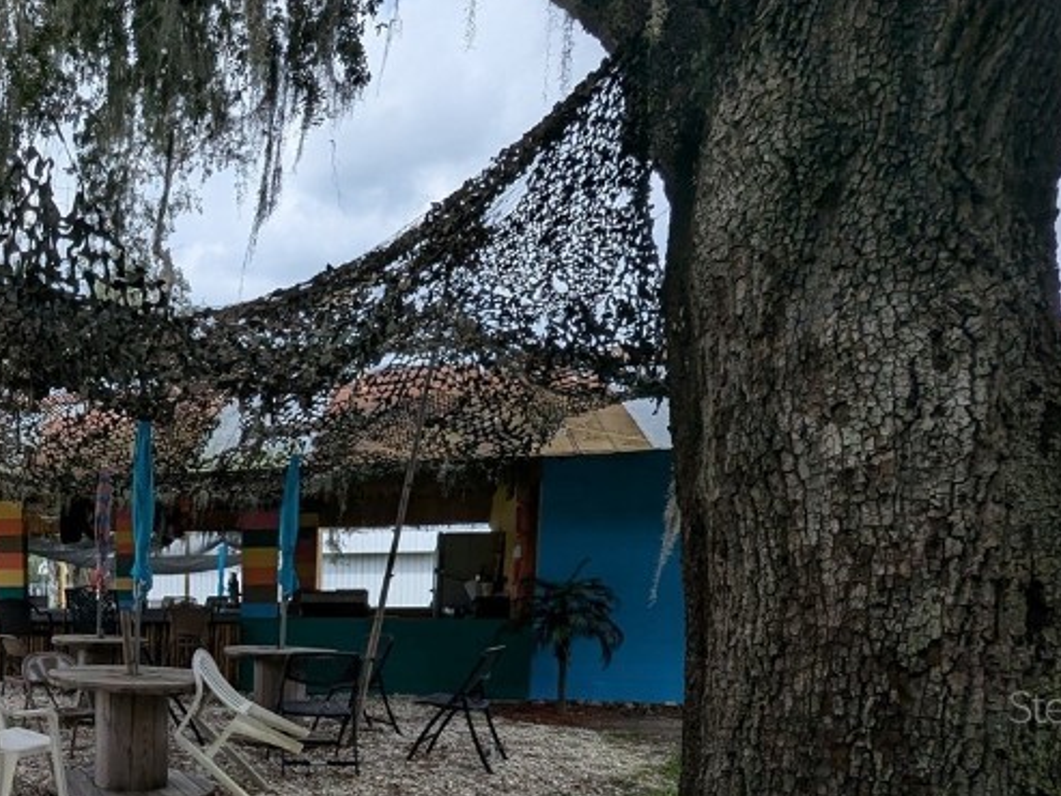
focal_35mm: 27
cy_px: 706
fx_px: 828
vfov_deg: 46.7
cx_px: 110
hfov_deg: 56.5
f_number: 2.2
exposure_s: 1/1437
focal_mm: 1.95
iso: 48
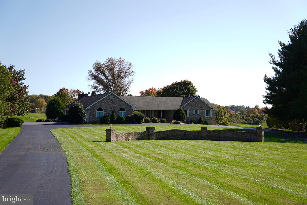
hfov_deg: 45.9
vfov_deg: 31.5
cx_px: 154
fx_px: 362
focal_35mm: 42
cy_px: 102
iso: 80
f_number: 2.8
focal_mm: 42.5
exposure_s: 1/1000
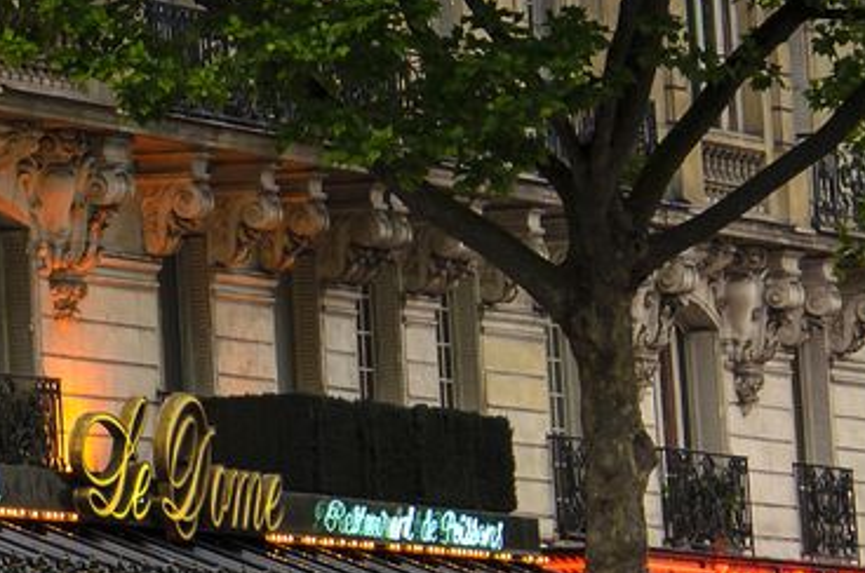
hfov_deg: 6.0
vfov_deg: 4.0
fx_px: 8155
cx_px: -421
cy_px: 336
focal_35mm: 340
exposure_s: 1/30
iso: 100
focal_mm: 58
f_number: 5
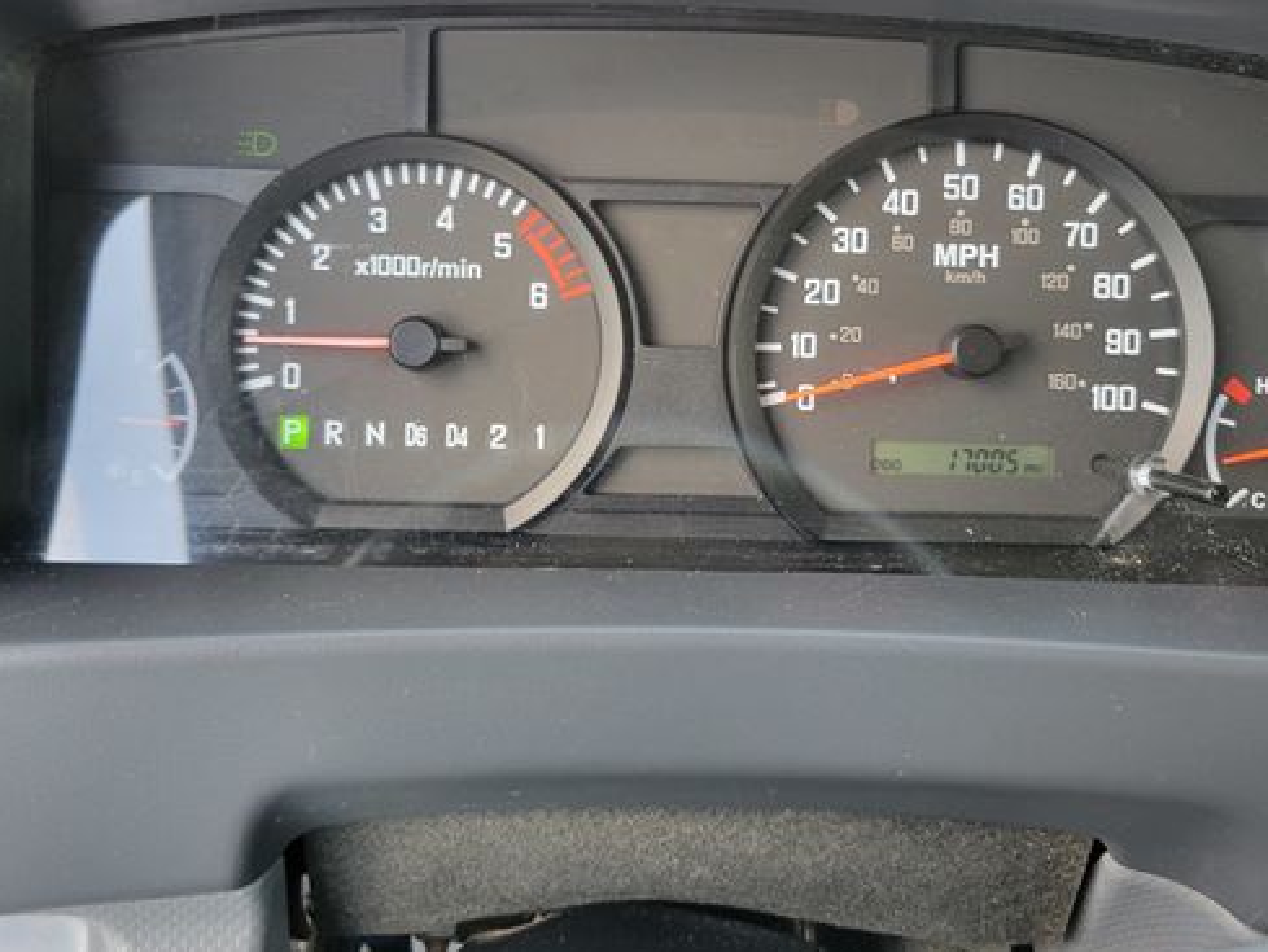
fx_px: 1246
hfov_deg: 53.9
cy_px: 387
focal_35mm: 34
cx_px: 612
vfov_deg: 41.6
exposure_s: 1/120
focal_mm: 5.4
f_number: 1.8
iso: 125
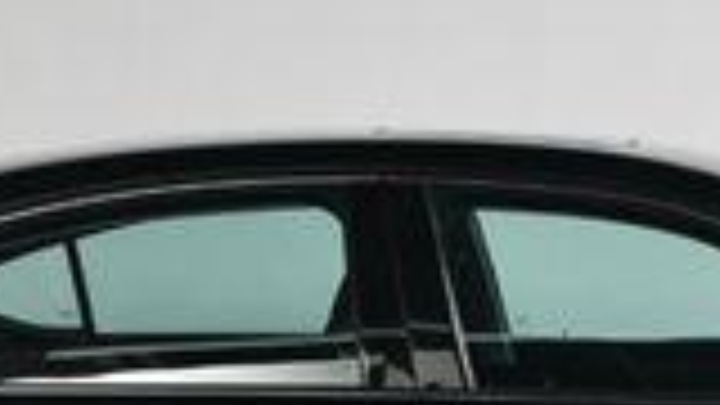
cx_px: 544
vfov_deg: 7.1
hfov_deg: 12.8
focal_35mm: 167
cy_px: 693
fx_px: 3188
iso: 100
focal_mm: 27
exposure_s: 1/160
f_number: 10
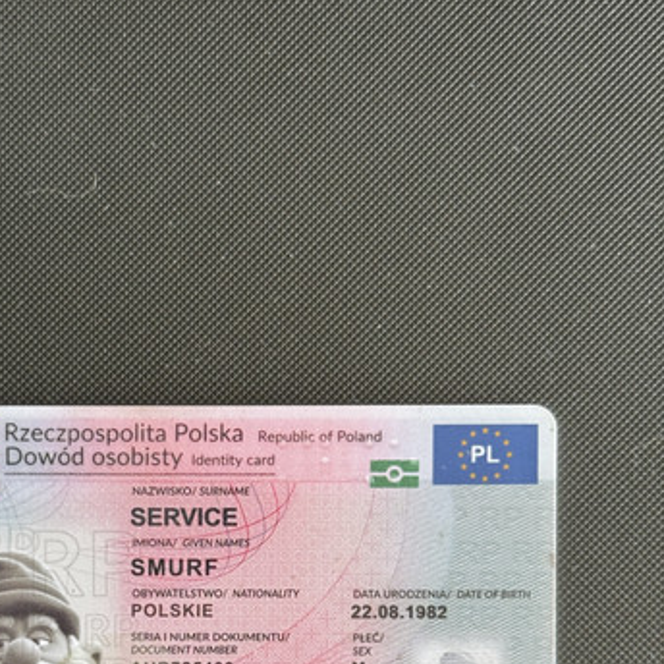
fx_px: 1714
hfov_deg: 21.8
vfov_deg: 21.6
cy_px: 550
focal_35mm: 79
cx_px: 203
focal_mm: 6.76
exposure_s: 1/108
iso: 100
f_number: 1.78
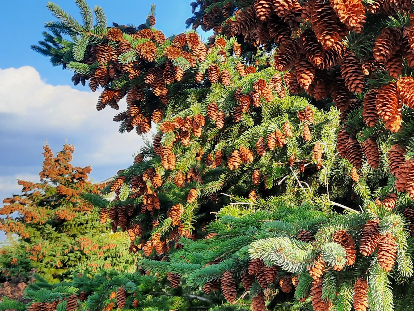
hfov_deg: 32.5
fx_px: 682
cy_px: 131
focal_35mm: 57
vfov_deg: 25.6
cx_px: 351
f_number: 2
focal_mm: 4.6
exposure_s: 1/188
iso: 32
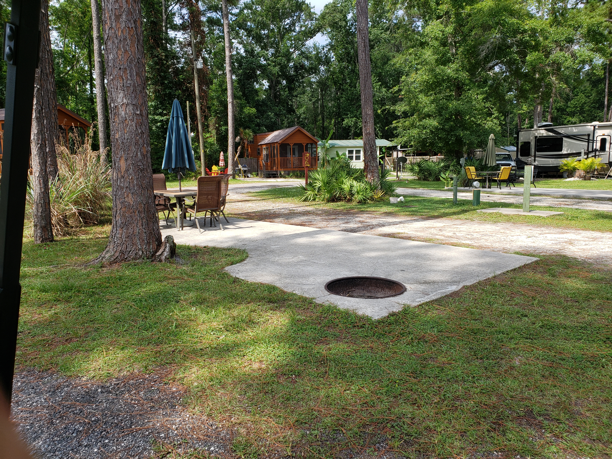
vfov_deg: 53.1
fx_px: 460
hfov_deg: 67.3
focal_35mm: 26
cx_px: 306
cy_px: 230
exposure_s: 1/777
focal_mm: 4.3
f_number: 2.4
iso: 50
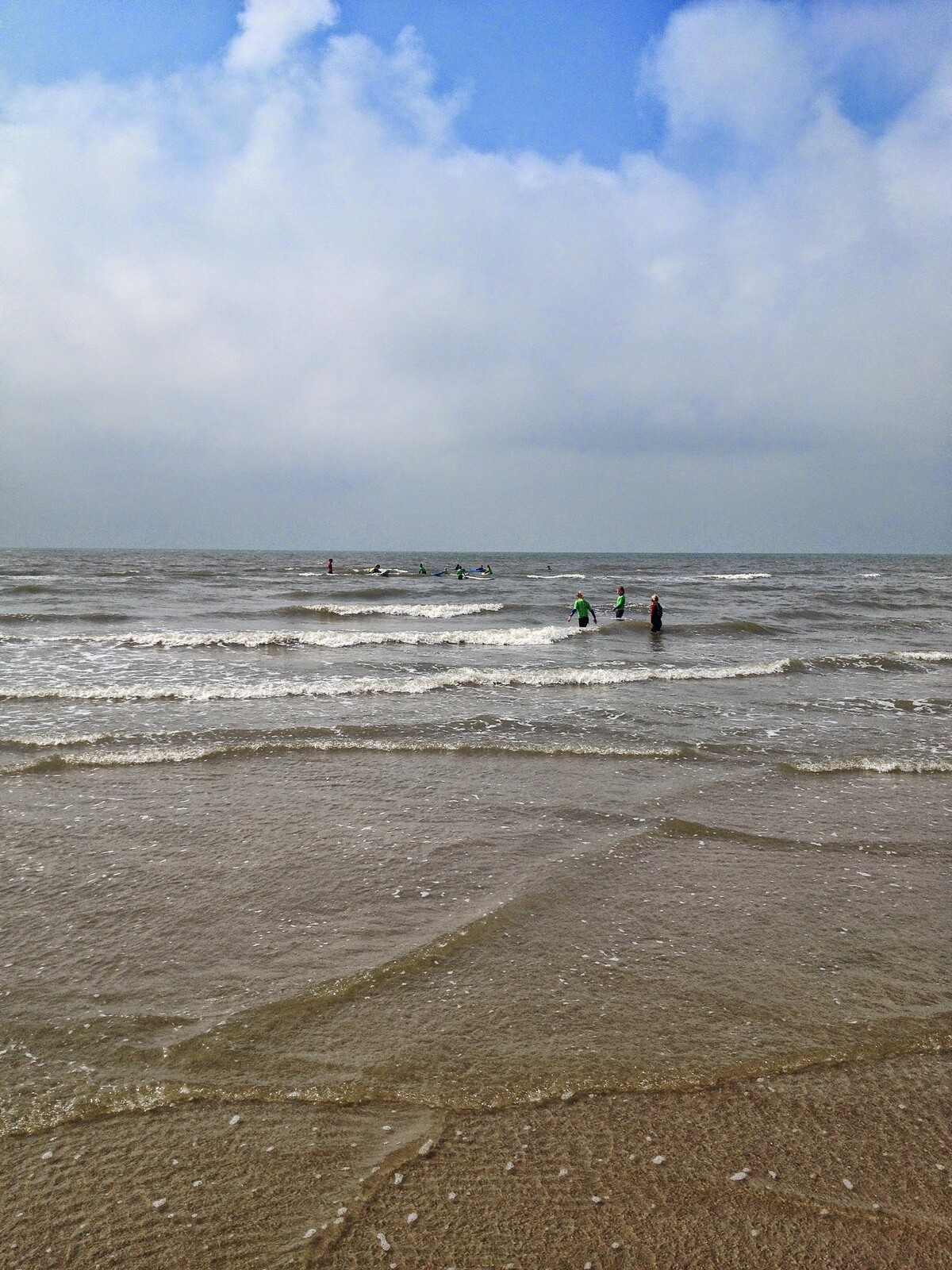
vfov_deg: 52.6
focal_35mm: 35
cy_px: 635
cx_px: 476
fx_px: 1283
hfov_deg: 40.7
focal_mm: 4.28
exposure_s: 1/4255
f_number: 2.4
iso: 50
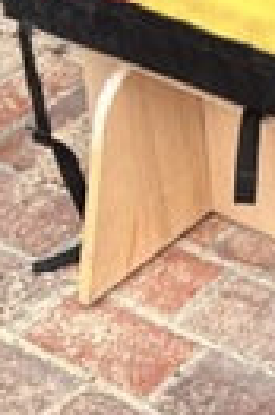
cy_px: -304
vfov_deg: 12.3
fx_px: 1781
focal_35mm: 155
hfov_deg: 8.2
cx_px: 627
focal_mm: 5.7
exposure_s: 1/601
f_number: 1.5
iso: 50
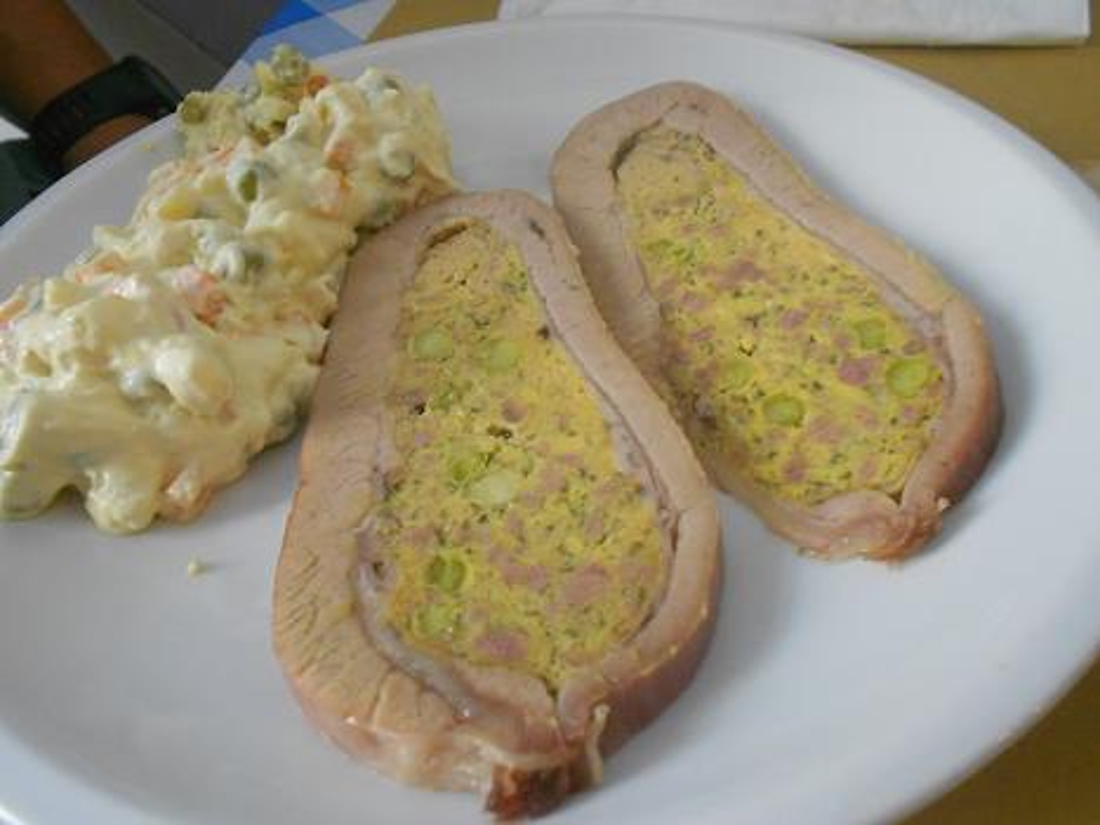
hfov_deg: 61.7
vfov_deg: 48.2
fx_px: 921
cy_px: 412
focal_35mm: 29
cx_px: 550
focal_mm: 5.1
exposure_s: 1/30
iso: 320
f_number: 3.4
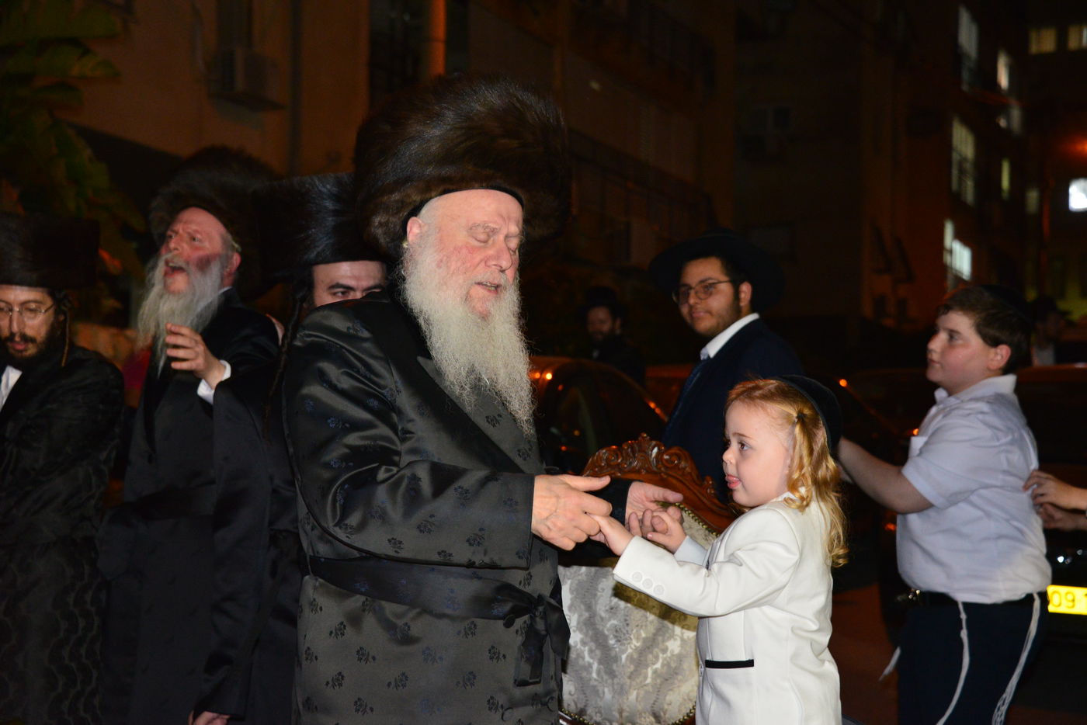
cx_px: 544
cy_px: 362
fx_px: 1872
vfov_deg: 21.9
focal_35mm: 62
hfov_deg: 32.4
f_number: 5.6
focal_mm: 62
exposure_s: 1/100
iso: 3200
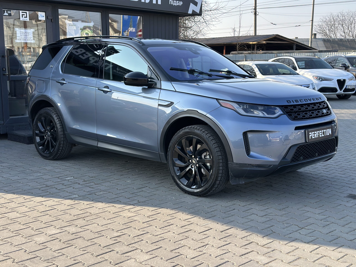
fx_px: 494
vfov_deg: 30.3
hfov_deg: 39.7
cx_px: 178
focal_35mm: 48
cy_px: 134
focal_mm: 6.86
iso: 80
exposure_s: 1/1227
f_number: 1.78
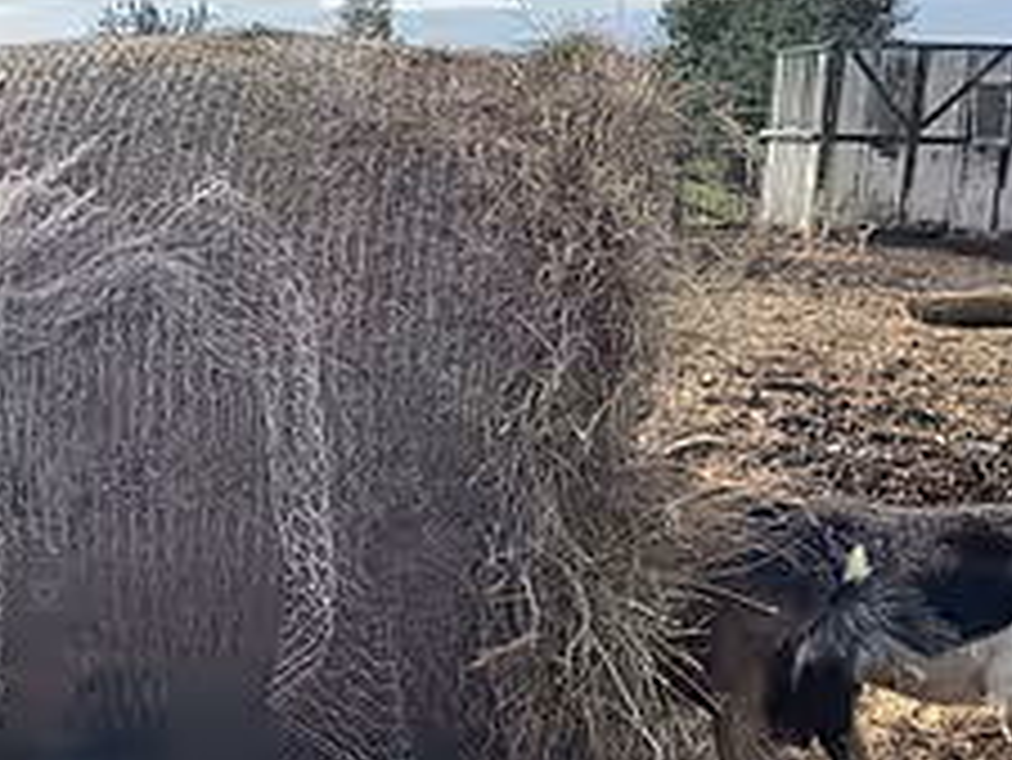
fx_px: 1521
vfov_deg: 27.7
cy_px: 553
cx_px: 247
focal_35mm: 52
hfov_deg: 35.9
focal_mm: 4.2
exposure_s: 1/887
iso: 25
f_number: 1.8
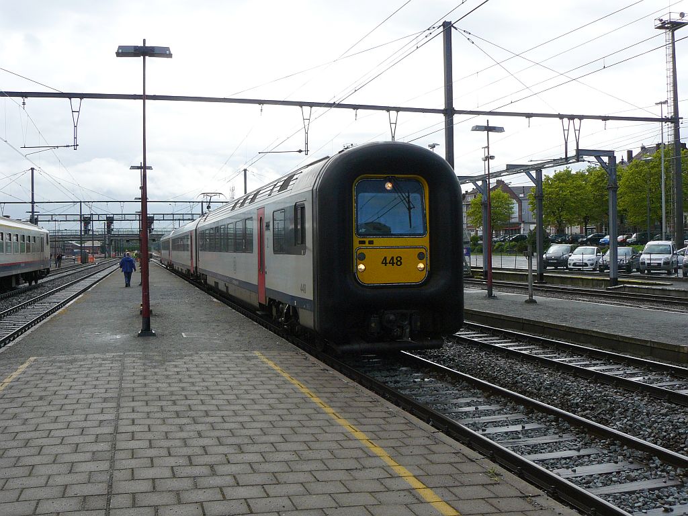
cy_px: 258
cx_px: 344
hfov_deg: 50.1
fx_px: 735
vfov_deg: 38.7
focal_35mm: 37
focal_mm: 6.1
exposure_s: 1/320
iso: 100
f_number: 5.6
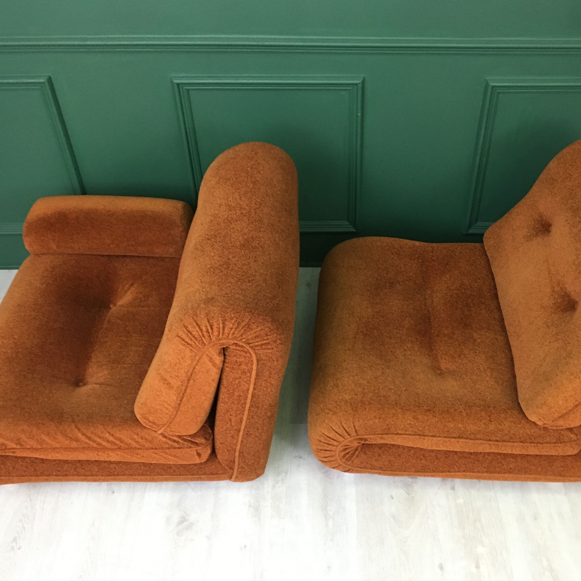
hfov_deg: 47.1
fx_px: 665
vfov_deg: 47.2
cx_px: 334
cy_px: 290
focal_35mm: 35
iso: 200
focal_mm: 4.15
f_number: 2.2
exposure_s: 1/20
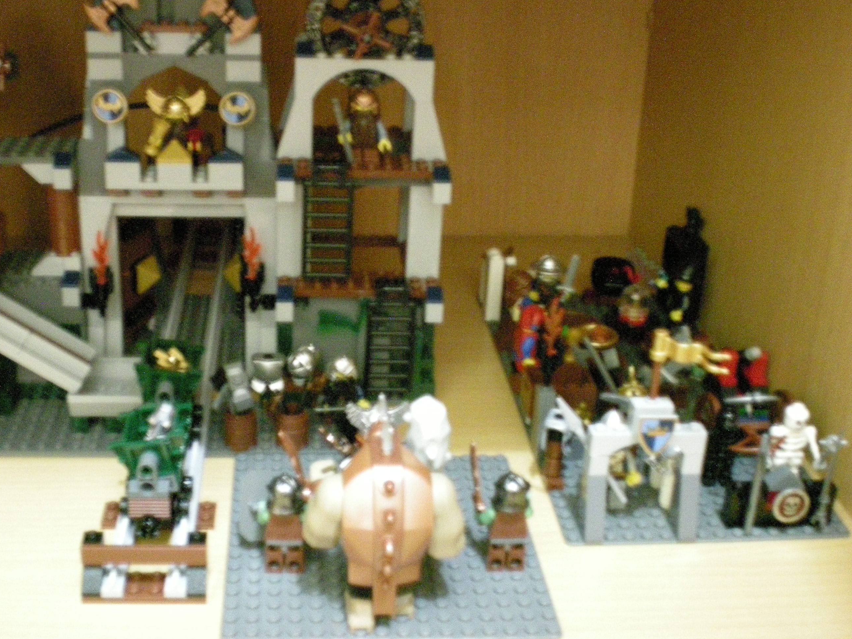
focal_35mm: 45
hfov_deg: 41.9
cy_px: 270
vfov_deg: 32.1
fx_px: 1108
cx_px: 348
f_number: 3.1
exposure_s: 1/1.4
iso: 800
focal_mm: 6.3
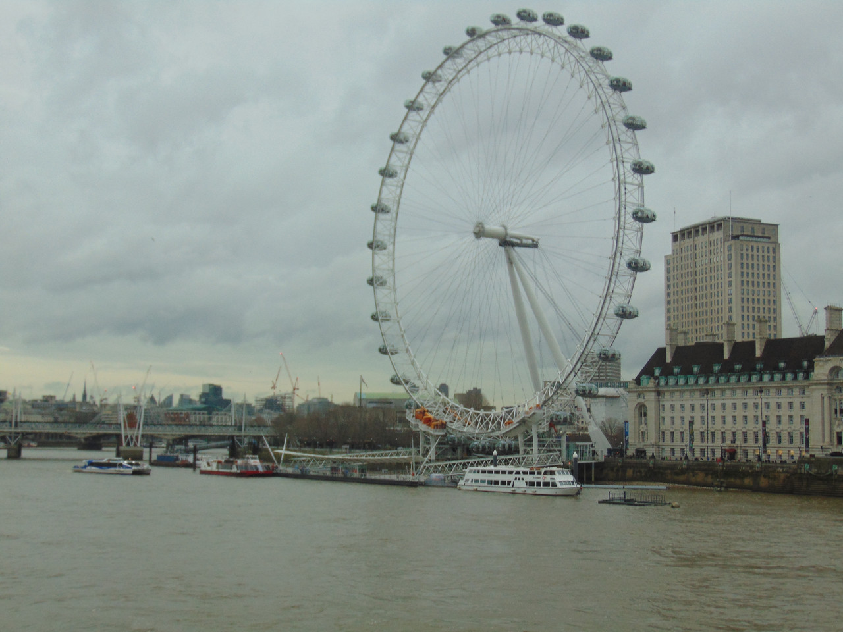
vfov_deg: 29.1
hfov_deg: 38.2
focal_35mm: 50
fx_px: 1218
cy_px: 316
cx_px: 422
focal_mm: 9
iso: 80
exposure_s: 1/320
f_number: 3.5
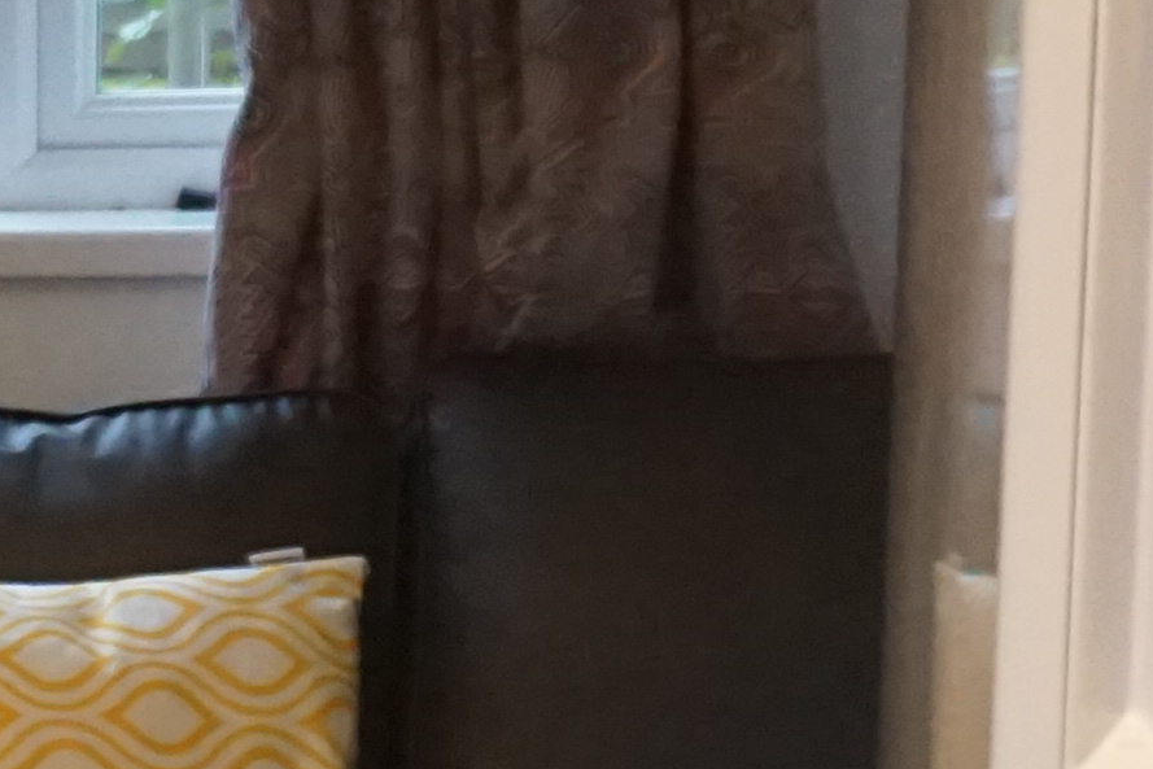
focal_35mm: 162
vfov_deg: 8.4
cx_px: -1589
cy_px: 801
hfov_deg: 10.8
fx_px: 5189
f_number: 3.5
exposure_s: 1/160
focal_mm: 16
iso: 2500
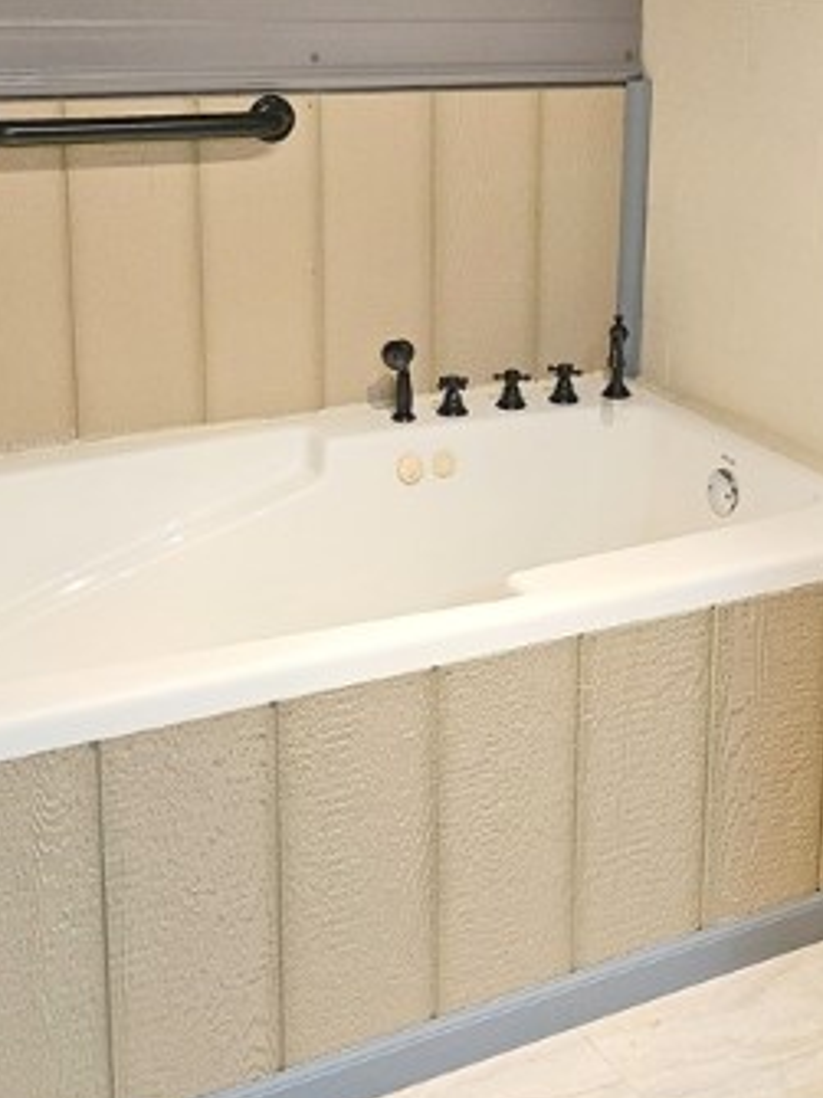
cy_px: 302
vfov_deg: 34.4
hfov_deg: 26.1
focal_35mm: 55
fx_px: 1745
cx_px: 656
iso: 400
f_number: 1.8
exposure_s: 1/120
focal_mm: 5
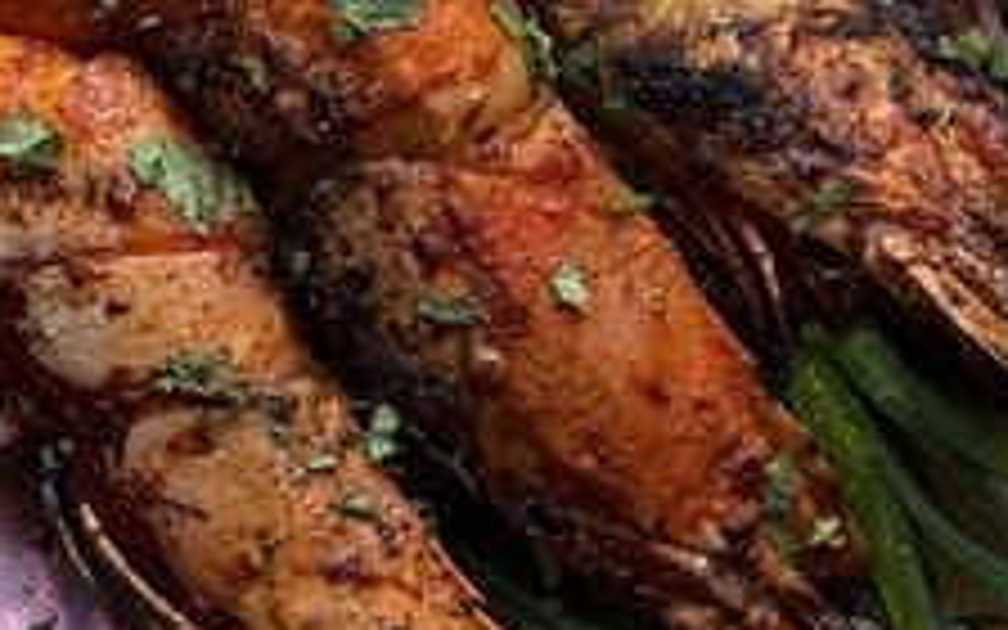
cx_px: 1350
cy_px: 702
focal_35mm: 227
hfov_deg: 9.1
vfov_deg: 5.8
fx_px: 6236
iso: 160
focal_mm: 6.76
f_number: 1.78
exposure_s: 1/134
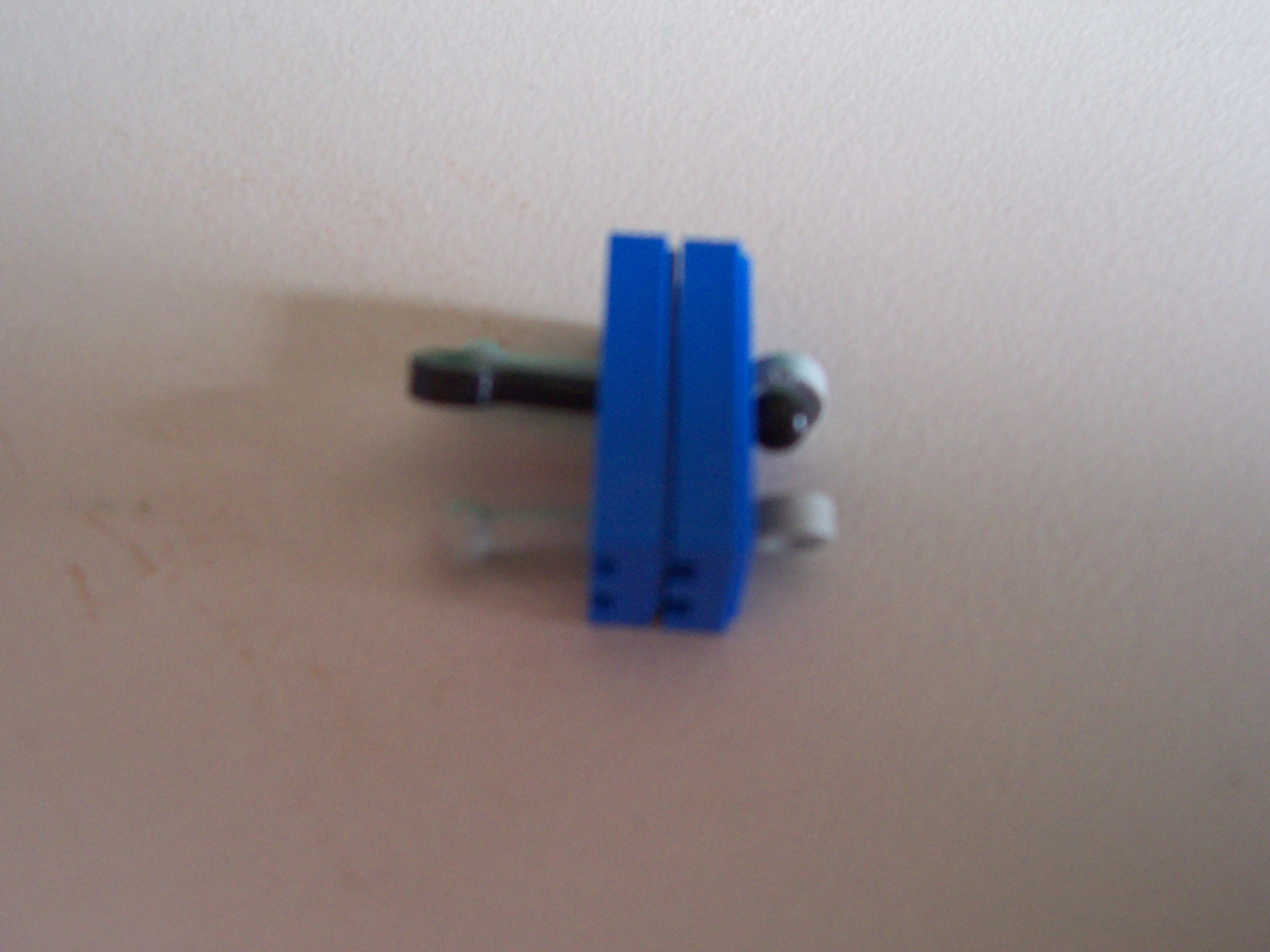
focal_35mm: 37
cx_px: 635
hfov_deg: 50.1
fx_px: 1357
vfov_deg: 38.7
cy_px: 476
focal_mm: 5.6
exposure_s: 1/20
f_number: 2.8
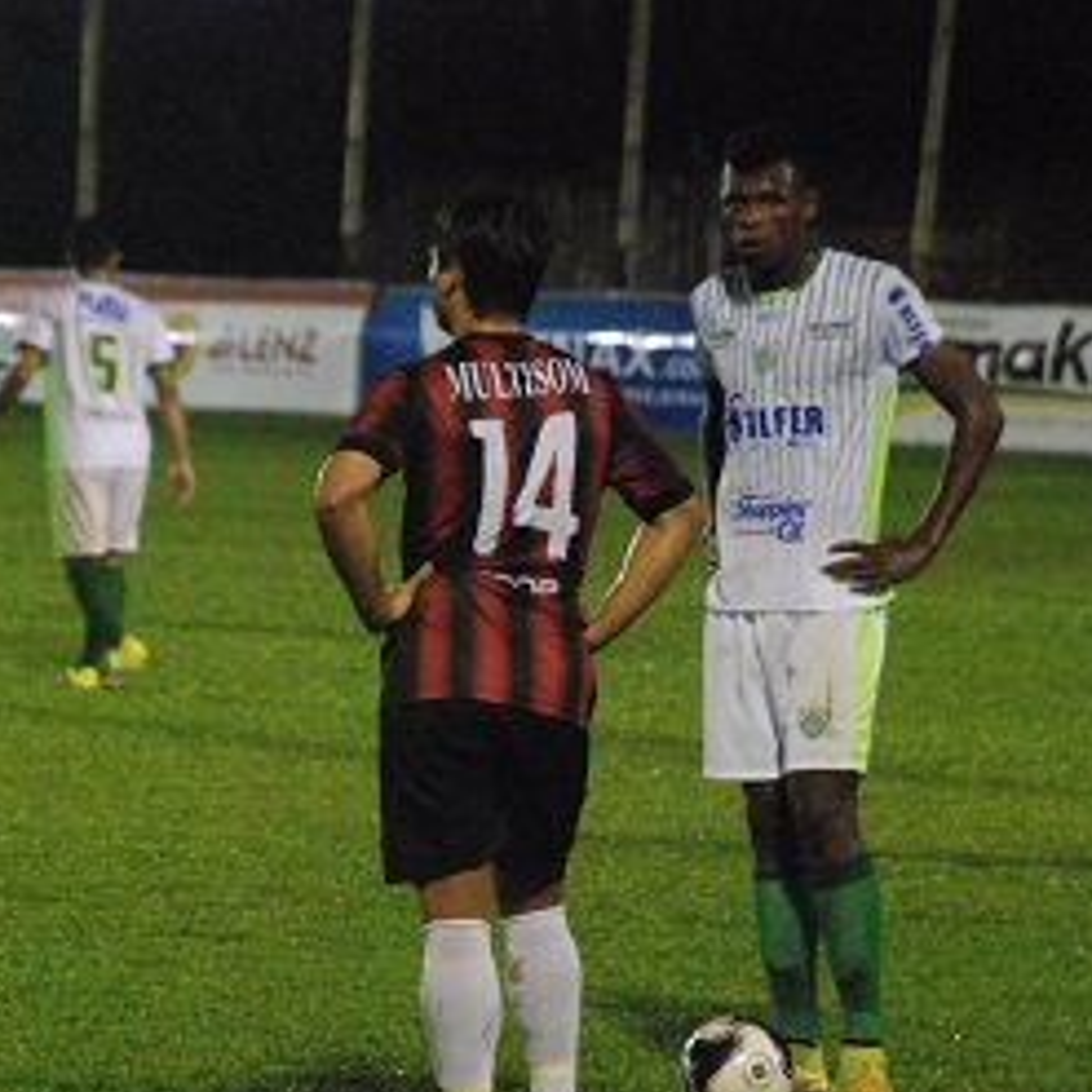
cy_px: 619
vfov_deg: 5.9
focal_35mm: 296
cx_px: 427
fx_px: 10555
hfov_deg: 5.9
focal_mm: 135
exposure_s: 1/30
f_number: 5.6
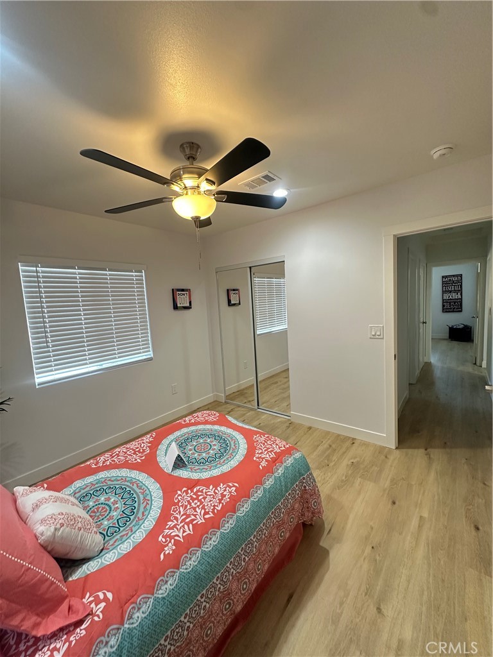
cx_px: 246
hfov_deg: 85.7
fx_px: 266
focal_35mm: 14
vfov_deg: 102.1
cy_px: 328
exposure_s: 1/120
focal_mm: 2.22
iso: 320
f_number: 2.2
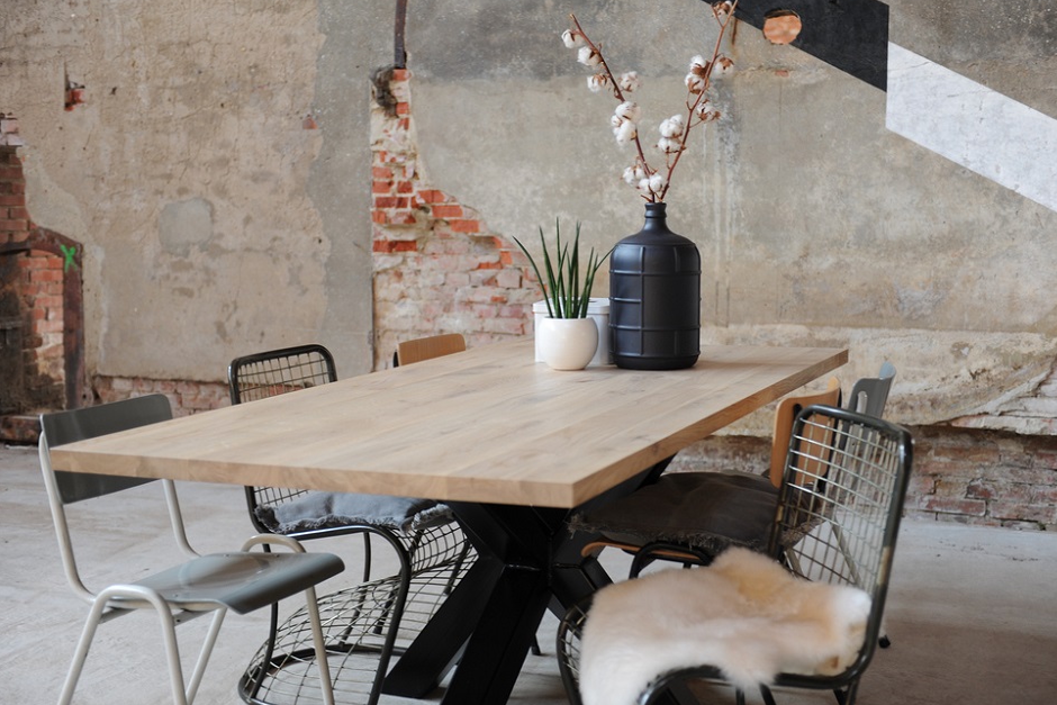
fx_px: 1498
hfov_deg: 38.9
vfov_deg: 26.5
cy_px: 344
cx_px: 560
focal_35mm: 51
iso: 400
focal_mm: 48
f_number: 2.8
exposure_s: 1/30
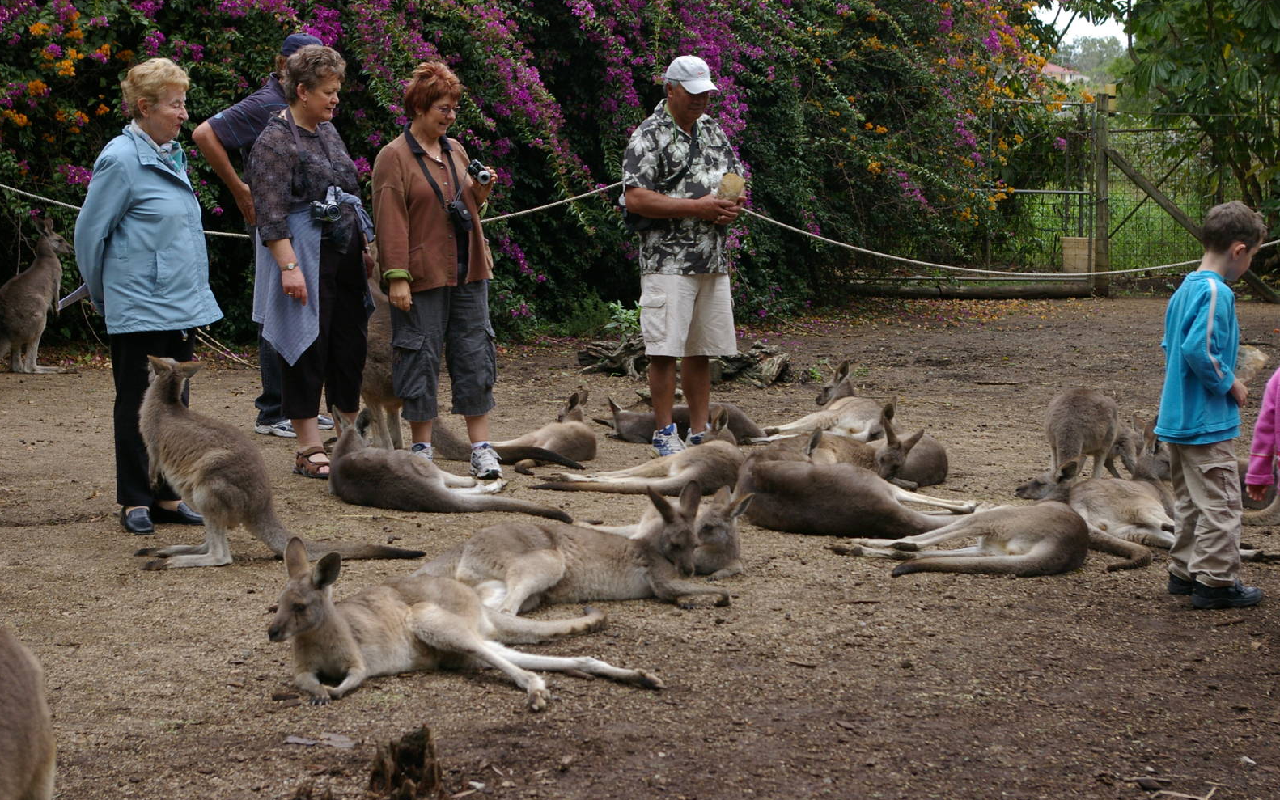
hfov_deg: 29.6
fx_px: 2425
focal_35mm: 70
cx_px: 639
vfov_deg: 18.7
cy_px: 379
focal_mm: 45
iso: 400
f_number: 8
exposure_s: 1/125
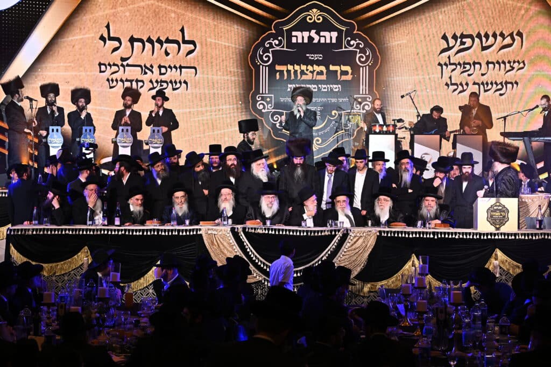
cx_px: 276
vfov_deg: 16.1
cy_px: 184
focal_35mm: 85
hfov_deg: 23.9
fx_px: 1300
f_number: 9
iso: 2000
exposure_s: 1/200
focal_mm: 85
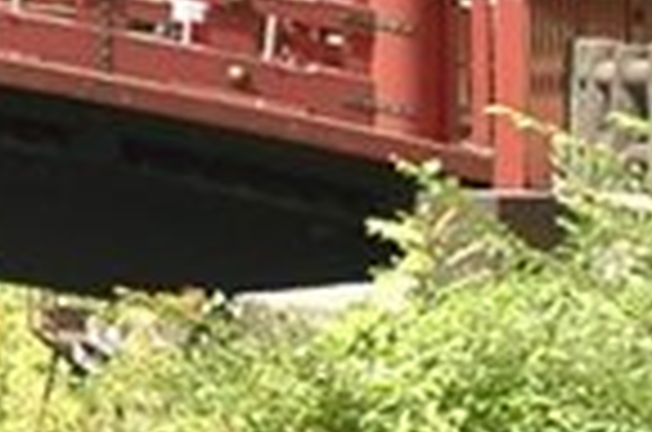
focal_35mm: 266
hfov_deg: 6.8
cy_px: -164
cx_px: -1506
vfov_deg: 5.1
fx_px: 4799
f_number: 4
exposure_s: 1/350
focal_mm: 25
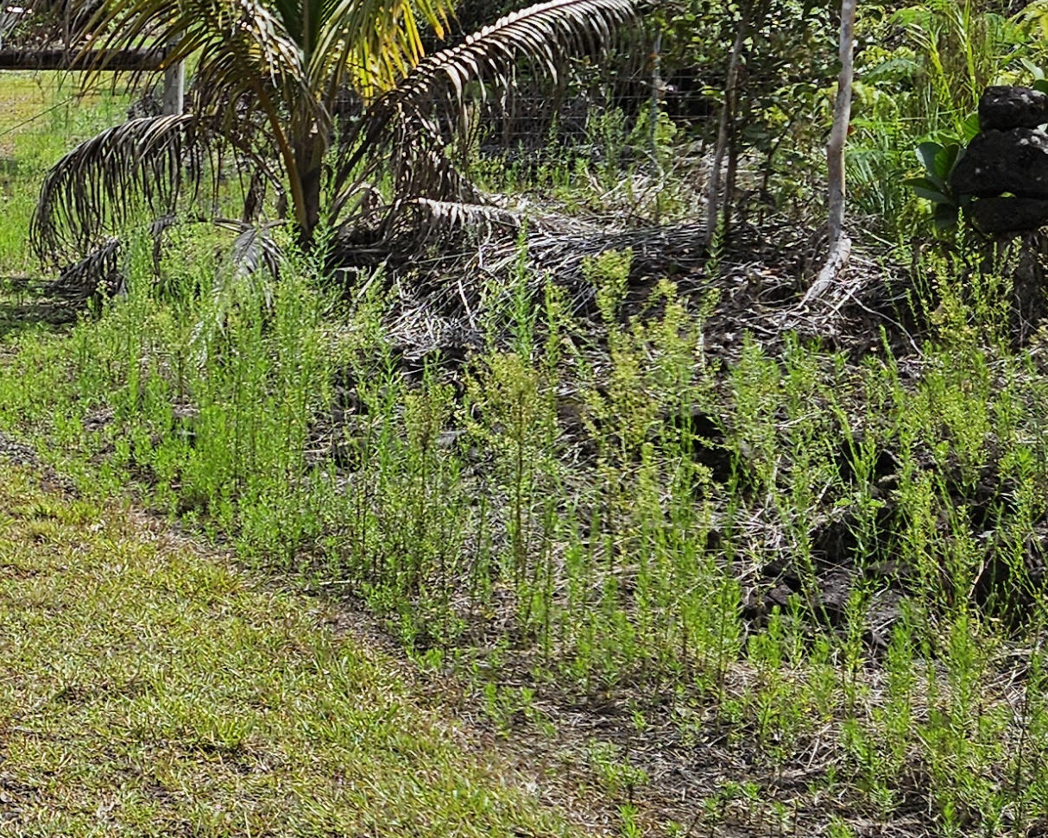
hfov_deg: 23.1
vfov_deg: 20.4
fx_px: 2295
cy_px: 149
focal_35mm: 74
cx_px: -282
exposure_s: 1/2635
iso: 25
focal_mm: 5.4
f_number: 1.8
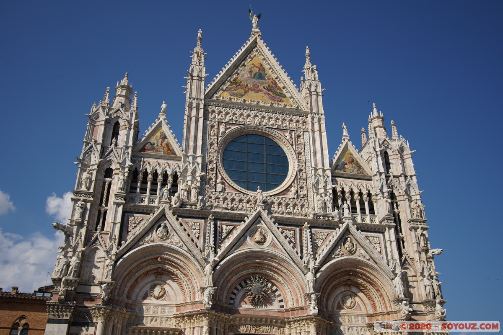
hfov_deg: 54.4
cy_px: 168
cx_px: 252
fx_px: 489
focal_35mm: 35
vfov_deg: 37.9
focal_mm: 35
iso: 100
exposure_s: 1/500
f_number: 8
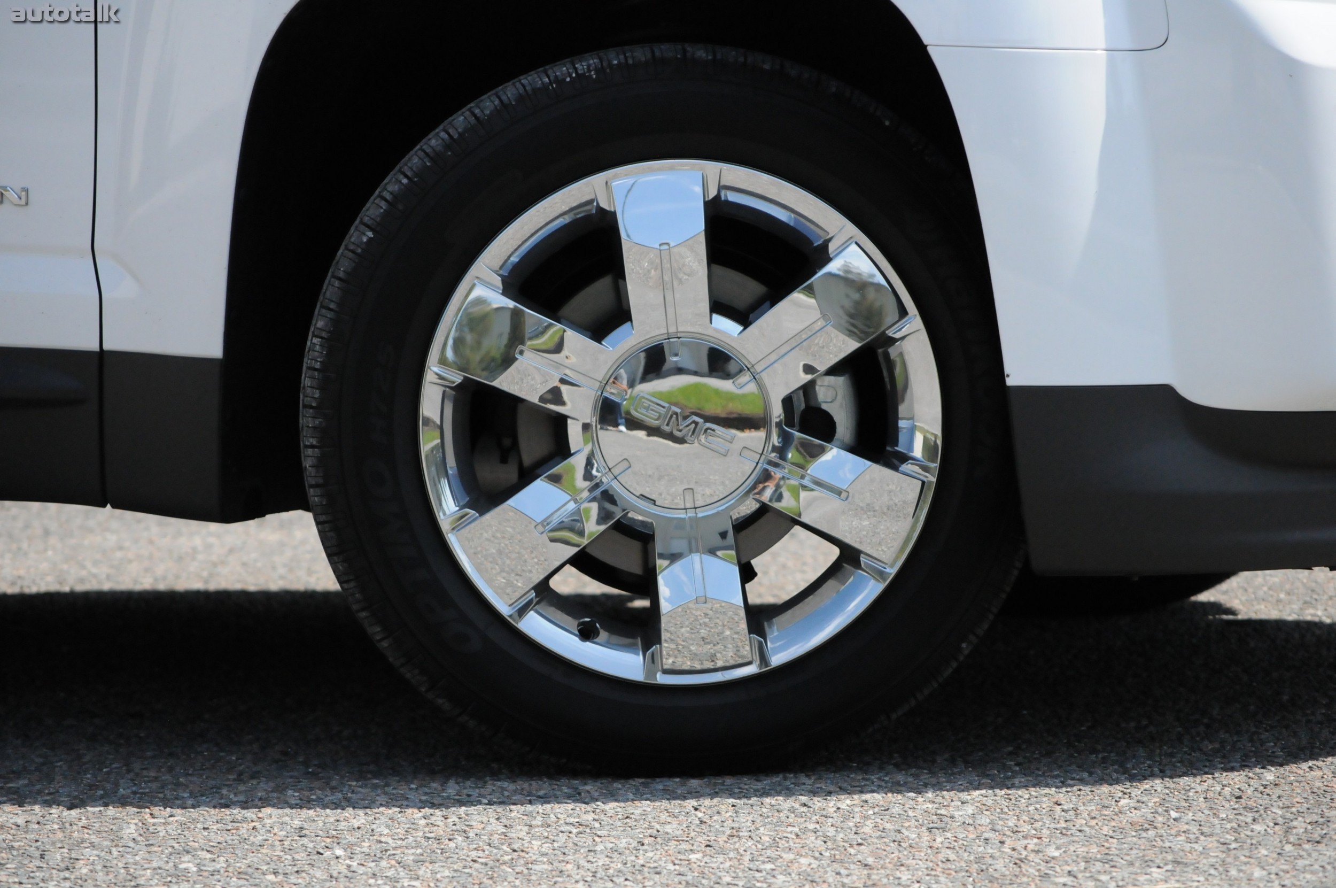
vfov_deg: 8.9
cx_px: 668
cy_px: 444
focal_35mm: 153
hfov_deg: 13.4
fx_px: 5672
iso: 2000
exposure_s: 1/6400
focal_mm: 102
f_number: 7.1
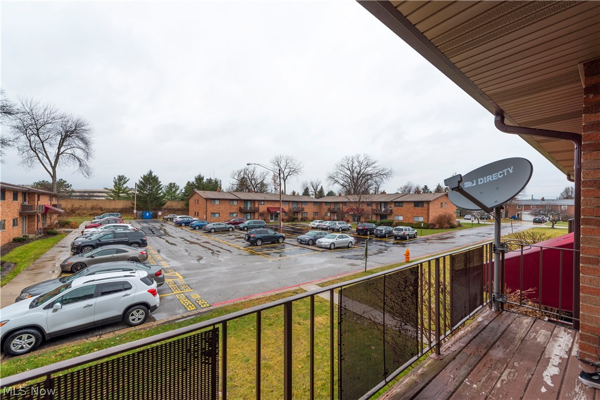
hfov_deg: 104.2
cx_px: 300
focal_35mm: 14
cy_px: 200
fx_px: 233
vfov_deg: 81.2
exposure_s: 1/100
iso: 200
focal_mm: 14
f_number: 9
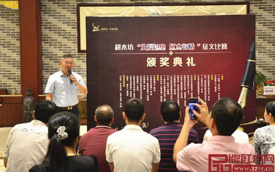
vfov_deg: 22.0
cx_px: 137
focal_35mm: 59
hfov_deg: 34.6
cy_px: 83
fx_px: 442
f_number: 4.5
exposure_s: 1/40
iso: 1250
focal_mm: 38
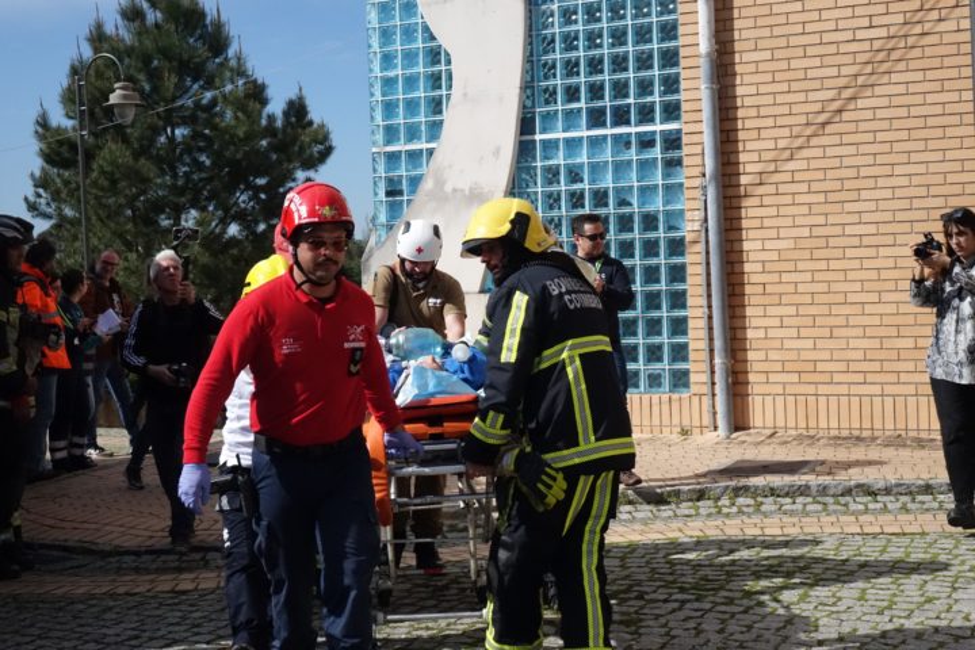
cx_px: 488
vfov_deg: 23.8
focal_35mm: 57
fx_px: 1544
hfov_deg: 35.1
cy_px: 325
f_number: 5.6
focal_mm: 21.05
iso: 2000
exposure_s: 1/1000
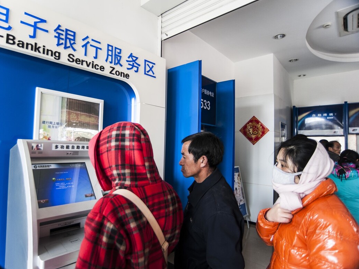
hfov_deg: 81.3
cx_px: 155
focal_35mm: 20
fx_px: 207
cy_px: 133
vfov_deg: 65.9
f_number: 3.5
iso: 400
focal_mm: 18
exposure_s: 1/80
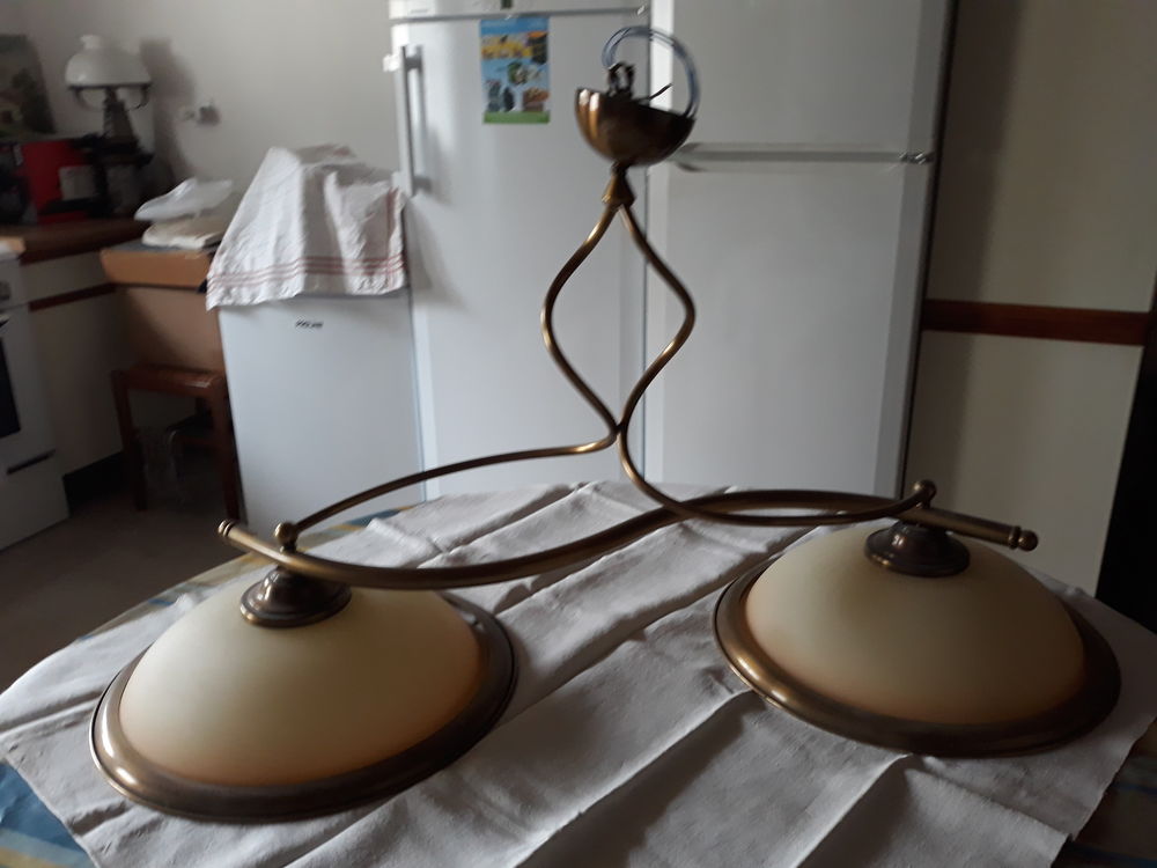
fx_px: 902
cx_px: 578
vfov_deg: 51.4
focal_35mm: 27
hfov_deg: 65.3
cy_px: 434
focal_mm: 3.71
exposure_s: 1/50
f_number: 1.7
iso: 160
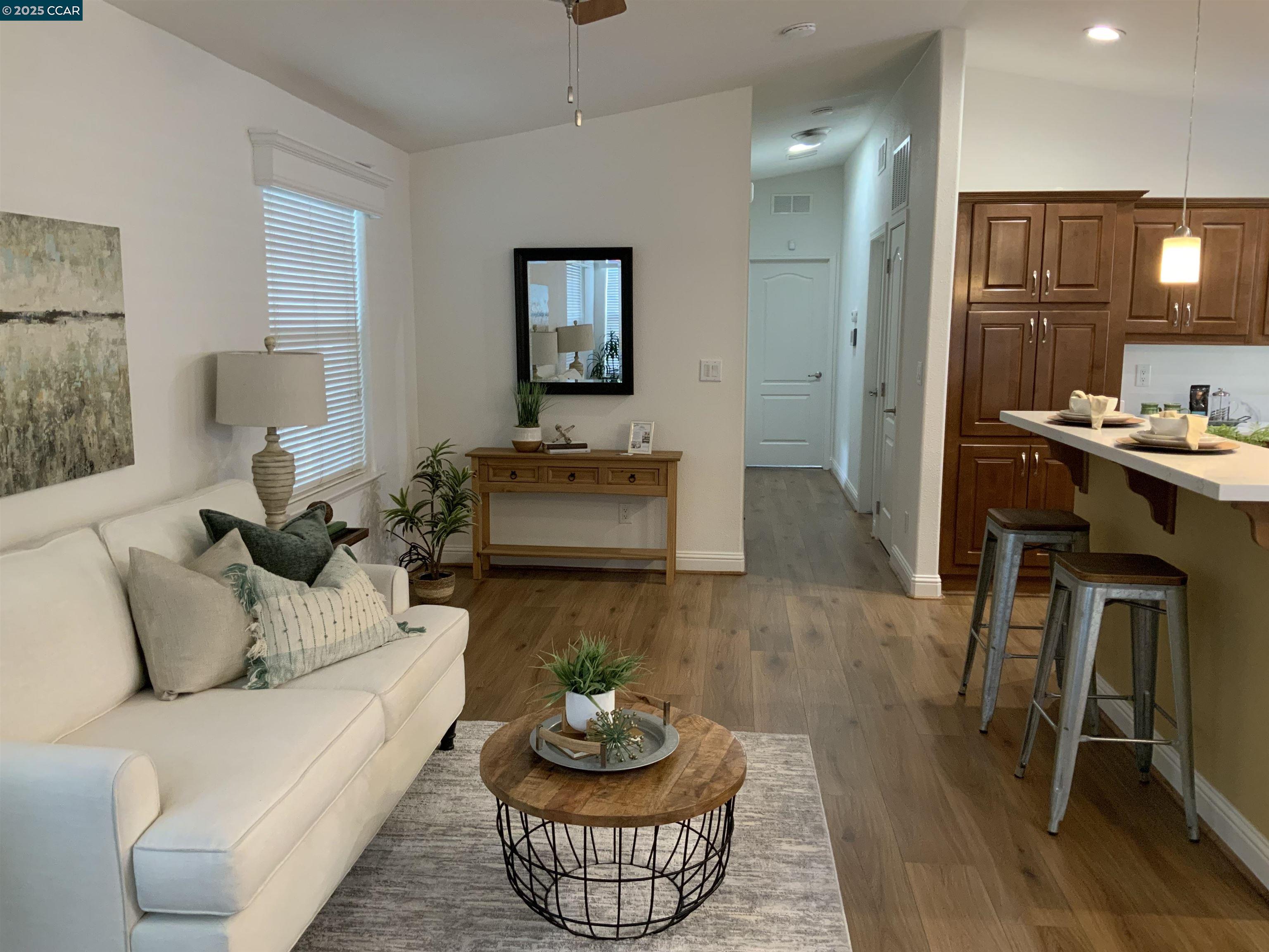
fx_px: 1063
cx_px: 634
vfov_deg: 48.2
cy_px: 476
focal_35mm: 29
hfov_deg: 61.7
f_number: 1.8
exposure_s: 1/60
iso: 160
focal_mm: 3
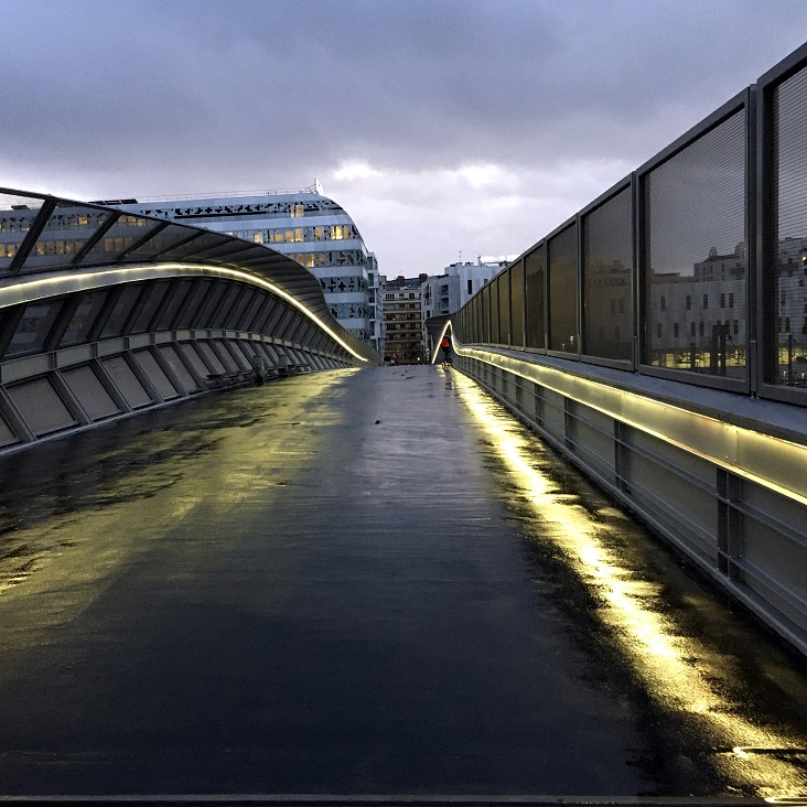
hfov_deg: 46.9
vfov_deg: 47.2
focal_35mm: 35
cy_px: 395
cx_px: 322
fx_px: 923
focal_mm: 4.15
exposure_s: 1/25
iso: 200
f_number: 2.2
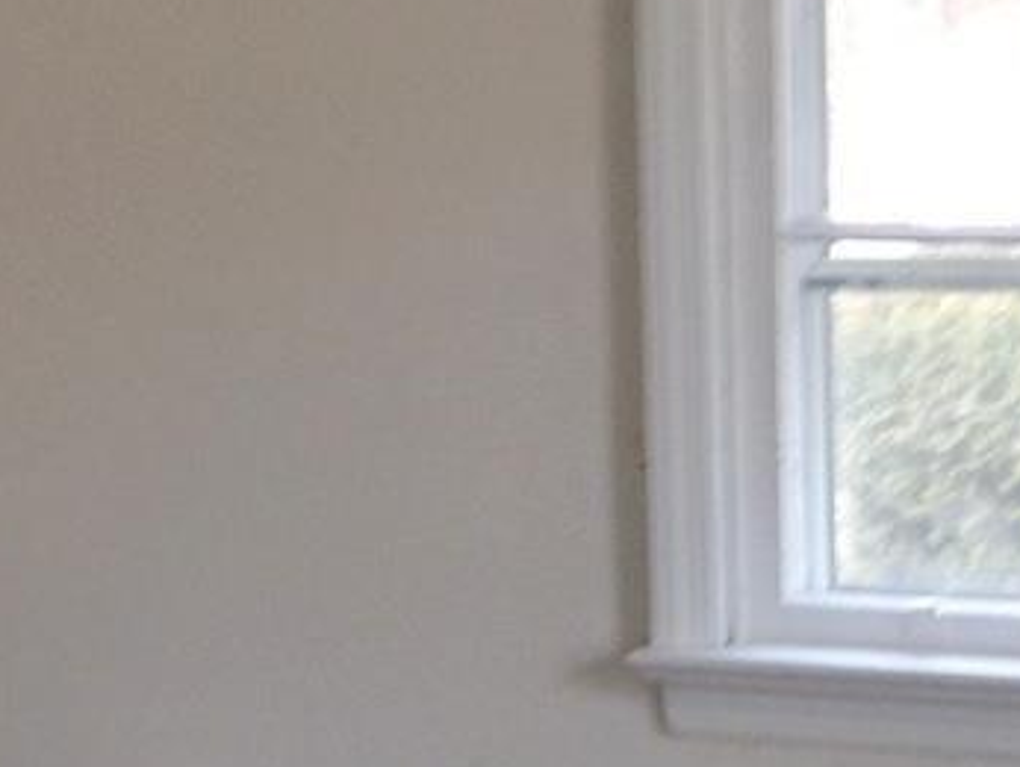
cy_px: 389
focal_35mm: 165
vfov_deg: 9.0
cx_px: -828
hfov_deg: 11.1
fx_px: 4865
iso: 64
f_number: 2.4
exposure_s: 1/40
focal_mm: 4.28
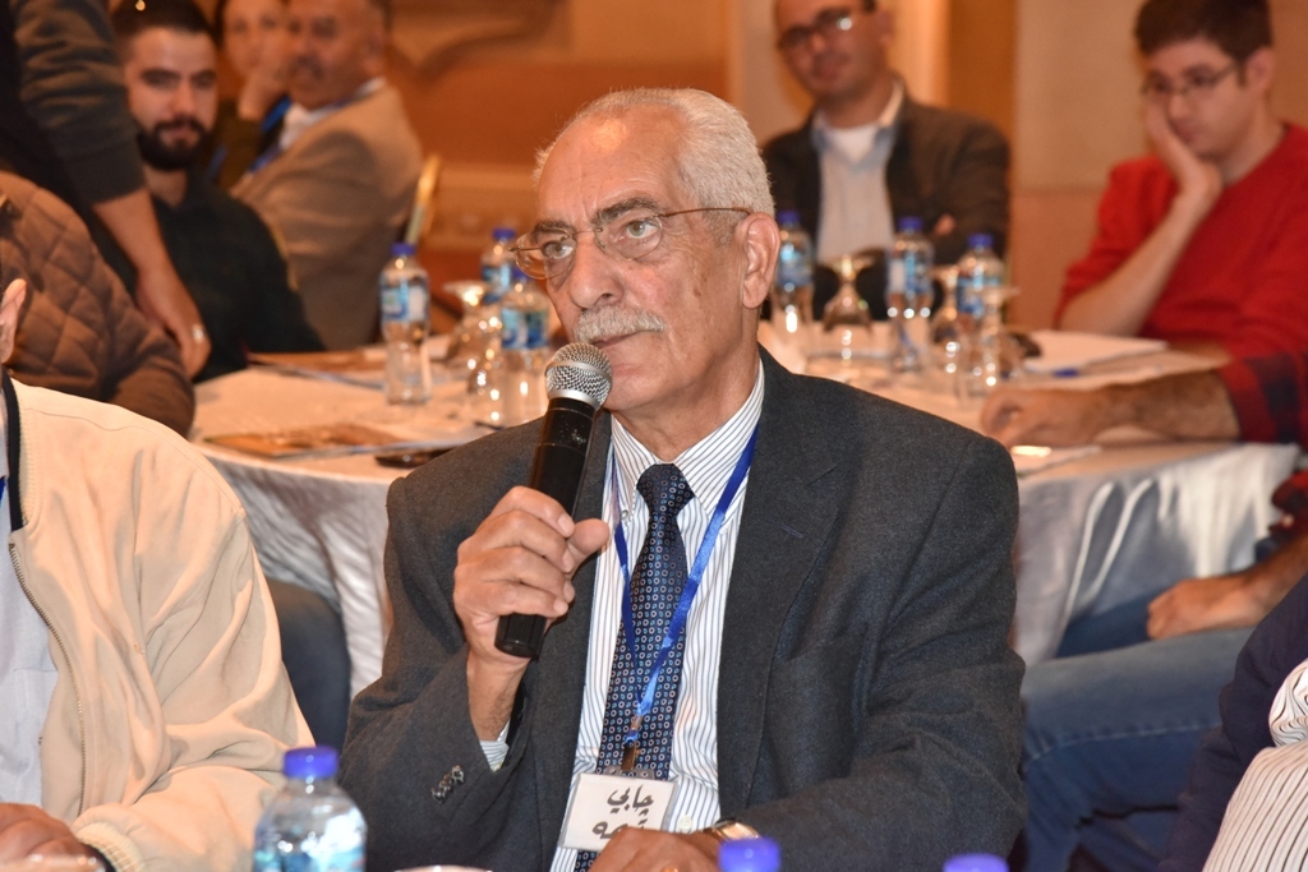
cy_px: 436
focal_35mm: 110
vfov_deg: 12.5
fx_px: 3997
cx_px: 654
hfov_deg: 18.6
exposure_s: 1/60
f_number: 6.3
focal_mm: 110
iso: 2500
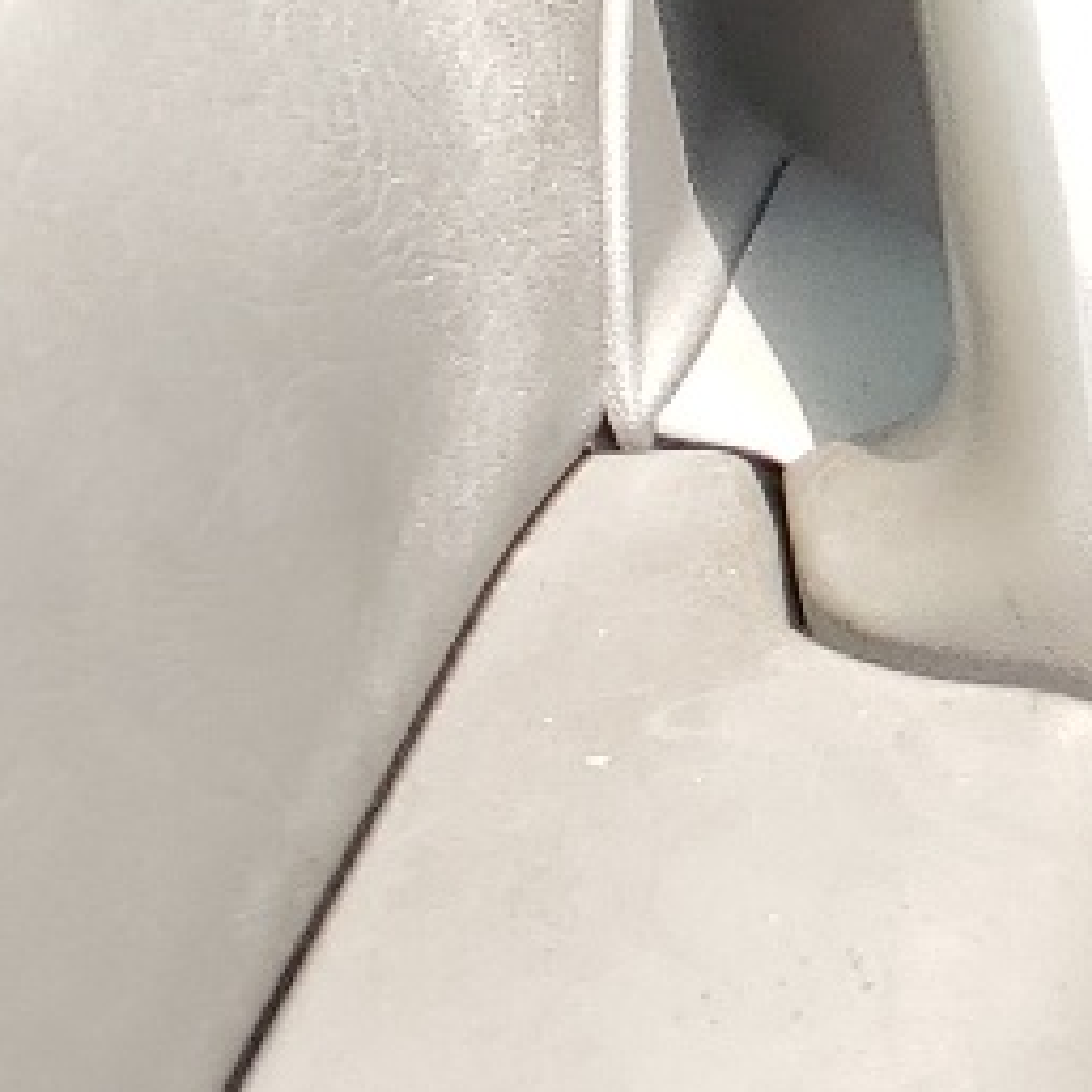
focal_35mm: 143
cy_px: -412
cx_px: 3115
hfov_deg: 9.8
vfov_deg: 11.8
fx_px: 5104
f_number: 1.5
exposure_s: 1/1111
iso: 50
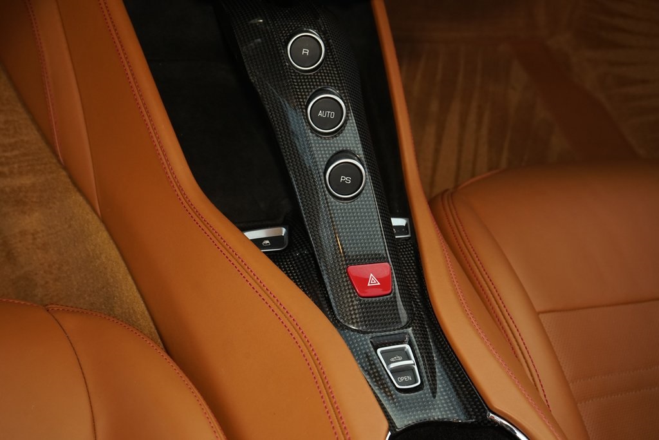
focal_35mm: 51
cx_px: 330
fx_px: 934
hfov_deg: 38.9
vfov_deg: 26.5
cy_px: 220
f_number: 8
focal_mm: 51
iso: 1250
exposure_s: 1/30
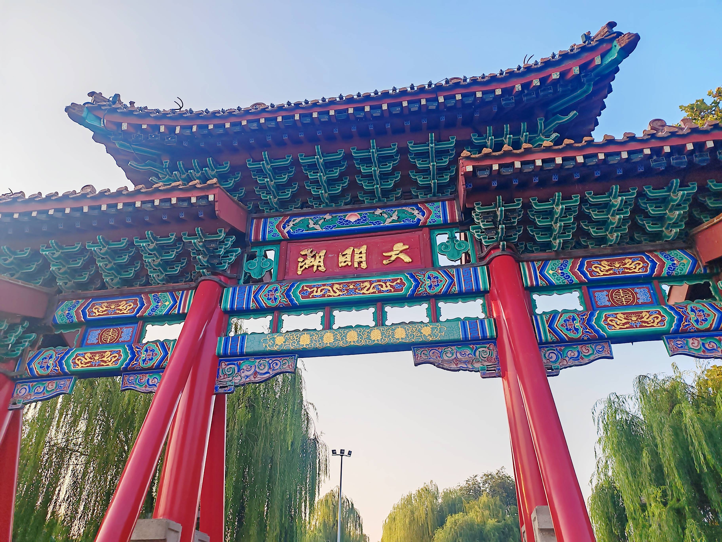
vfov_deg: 51.4
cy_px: 271
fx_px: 563
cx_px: 361
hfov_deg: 65.3
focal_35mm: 27
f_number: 1.8
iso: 50
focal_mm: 6.14
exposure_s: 1/410
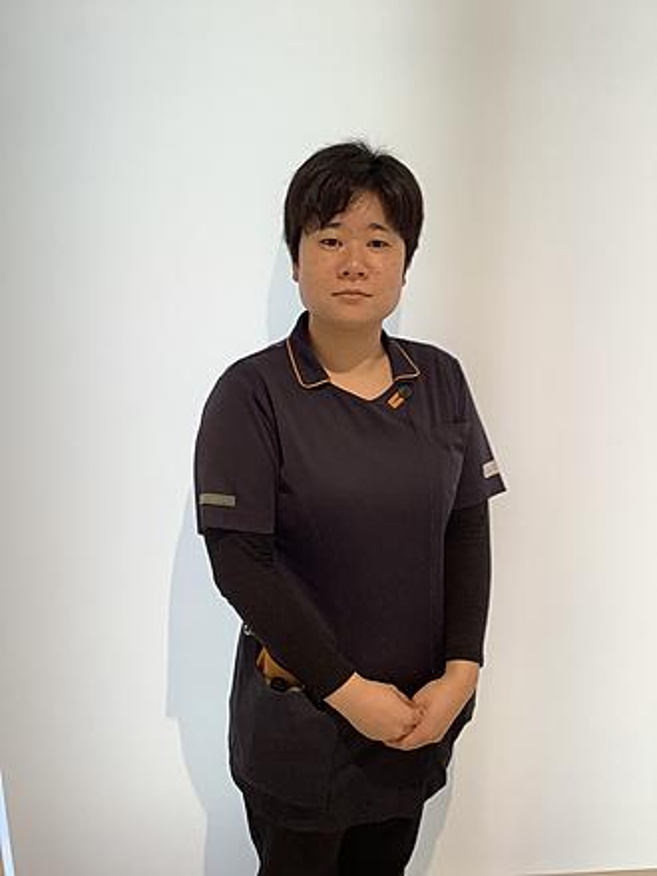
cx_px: 328
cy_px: 438
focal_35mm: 31
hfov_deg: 45.4
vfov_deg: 58.4
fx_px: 784
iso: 64
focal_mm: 3.3
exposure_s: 1/50
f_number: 2.4
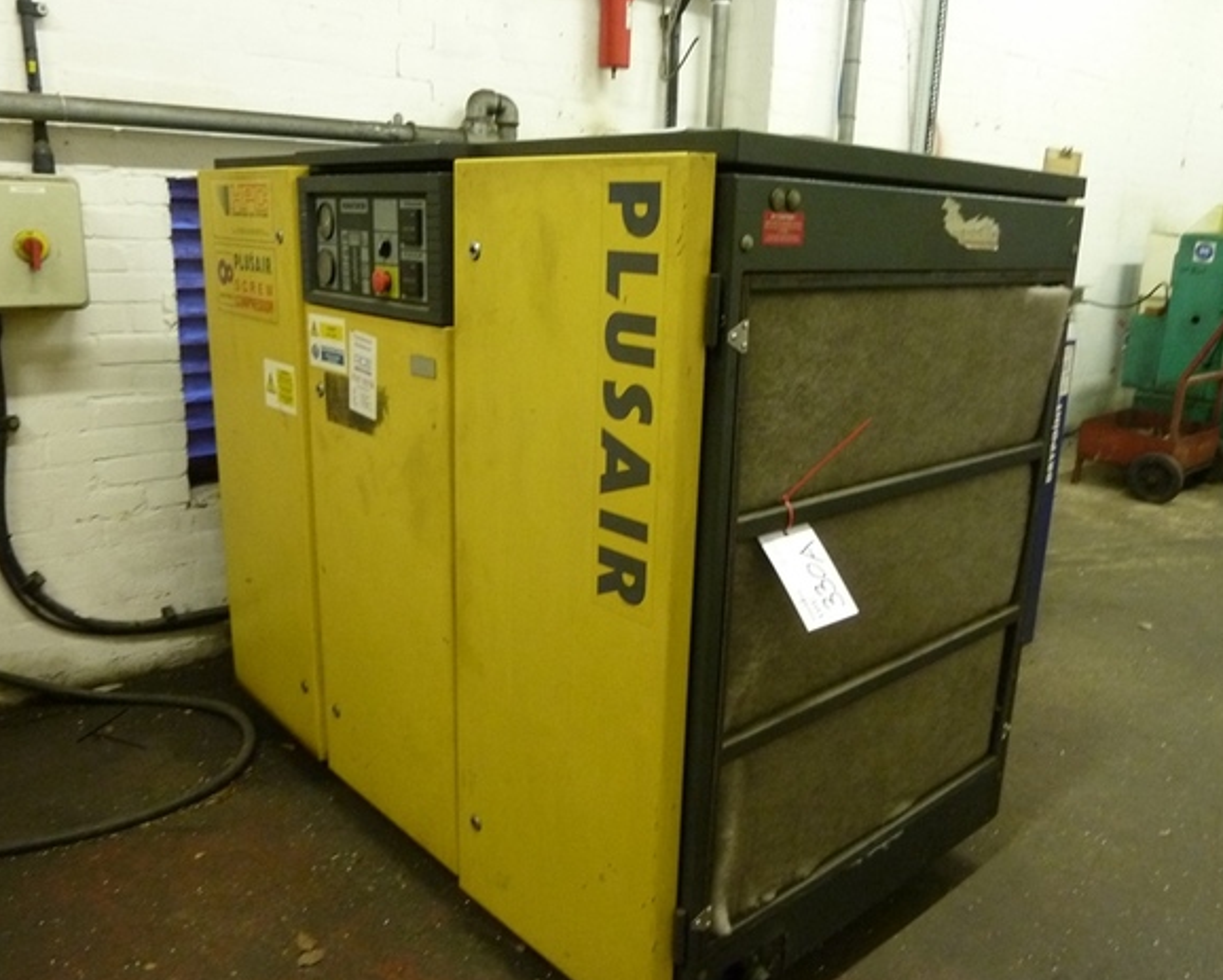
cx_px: 639
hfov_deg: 64.0
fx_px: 978
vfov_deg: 53.2
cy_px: 495
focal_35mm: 27
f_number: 3.3
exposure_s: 1/10
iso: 400
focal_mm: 4.1
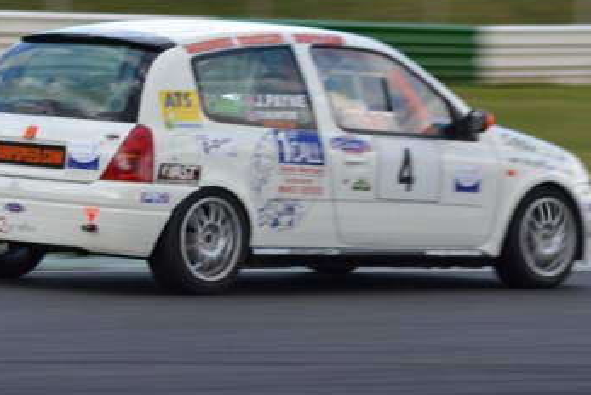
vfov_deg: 4.9
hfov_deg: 7.4
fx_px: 4582
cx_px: 215
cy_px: 187
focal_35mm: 279
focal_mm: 105
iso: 160
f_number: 5.6
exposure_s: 1/250
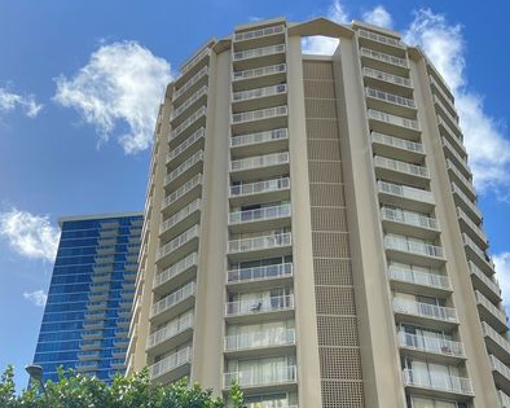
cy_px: 322
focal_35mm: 43
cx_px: 261
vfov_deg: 33.9
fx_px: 649
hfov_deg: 42.9
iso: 32
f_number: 1.8
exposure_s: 1/2183
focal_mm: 4.25
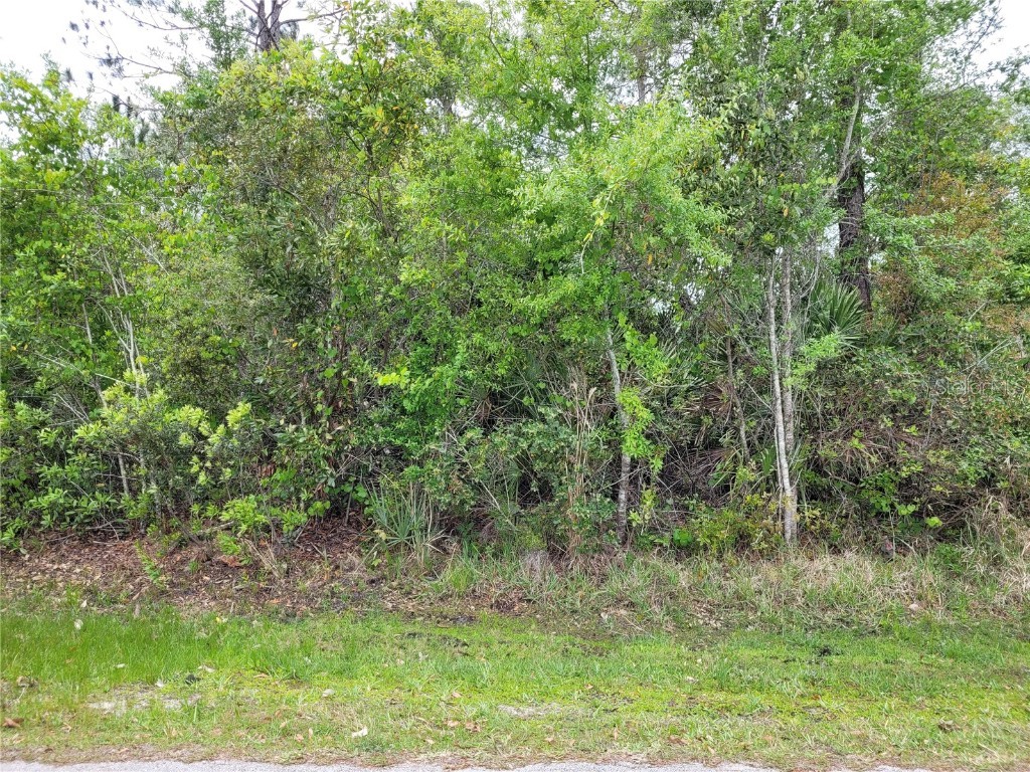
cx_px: 515
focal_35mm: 26
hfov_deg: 67.3
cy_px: 386
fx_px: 774
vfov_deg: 53.1
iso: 40
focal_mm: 5.4
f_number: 1.8
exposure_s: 1/631
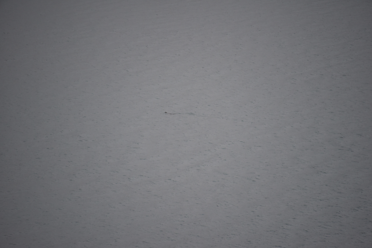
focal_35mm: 300
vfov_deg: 4.6
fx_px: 3101
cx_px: 186
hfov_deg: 6.9
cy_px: 124
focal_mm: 300
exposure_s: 1/640
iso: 1100
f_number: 5.6
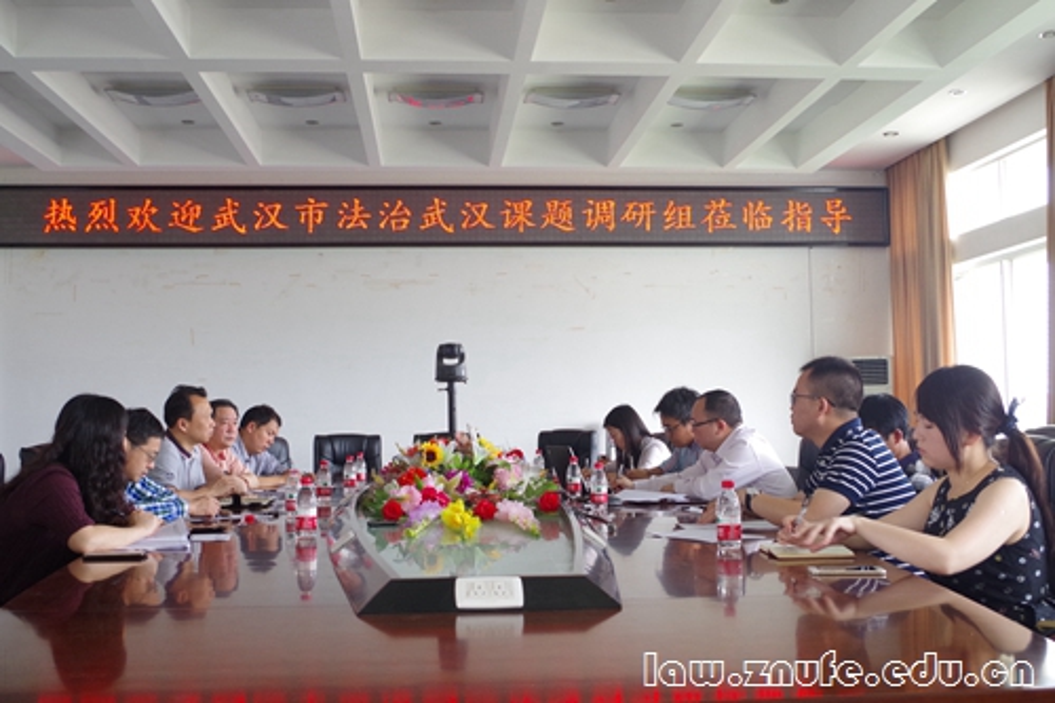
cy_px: 352
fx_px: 1055
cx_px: 528
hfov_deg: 53.1
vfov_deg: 36.8
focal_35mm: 36
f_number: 5.6
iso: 800
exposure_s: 1/50
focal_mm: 24.38
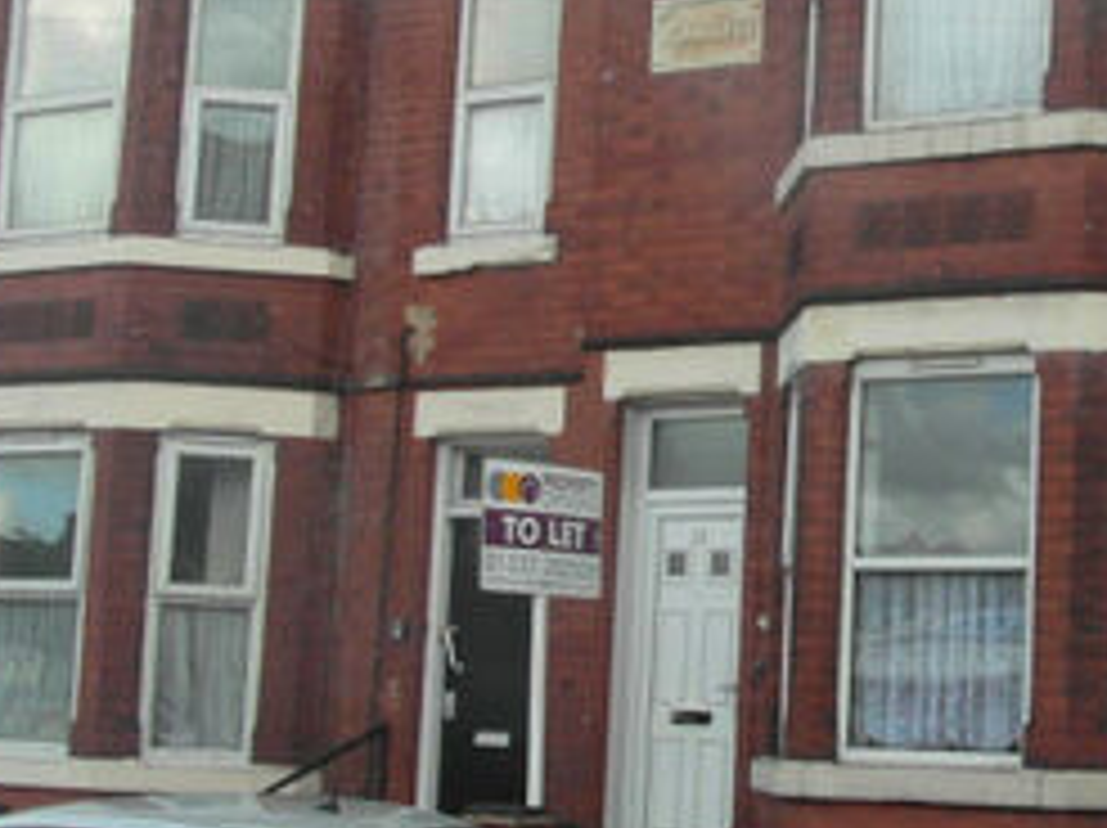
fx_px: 2364
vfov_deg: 19.8
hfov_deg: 25.1
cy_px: 331
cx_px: 1112
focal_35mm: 74
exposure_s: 1/125
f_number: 5
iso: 80
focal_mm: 4.3
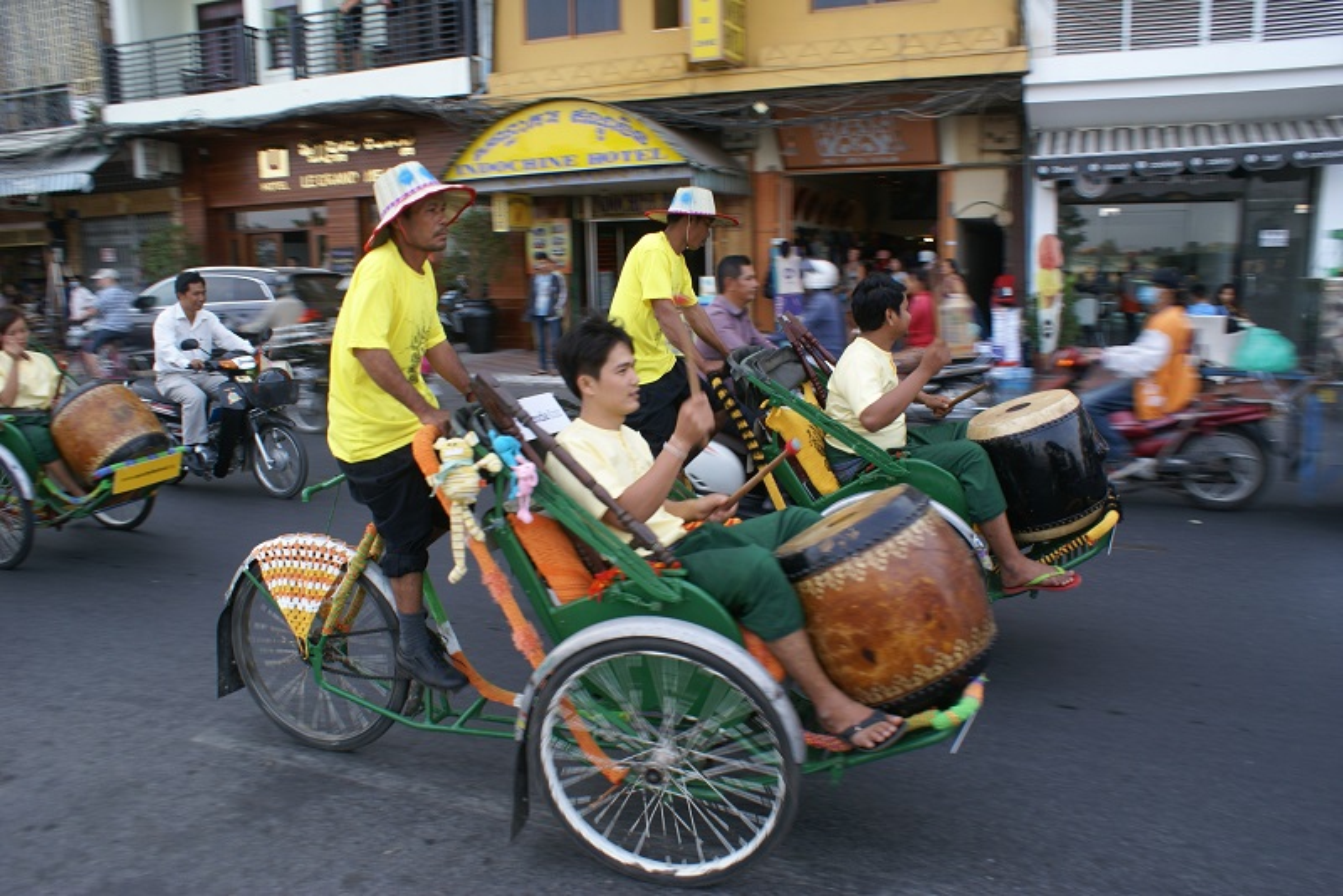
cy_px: 448
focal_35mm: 27
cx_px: 672
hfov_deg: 67.4
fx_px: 1008
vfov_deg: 48.0
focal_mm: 18
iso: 100
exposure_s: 1/60
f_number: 6.3
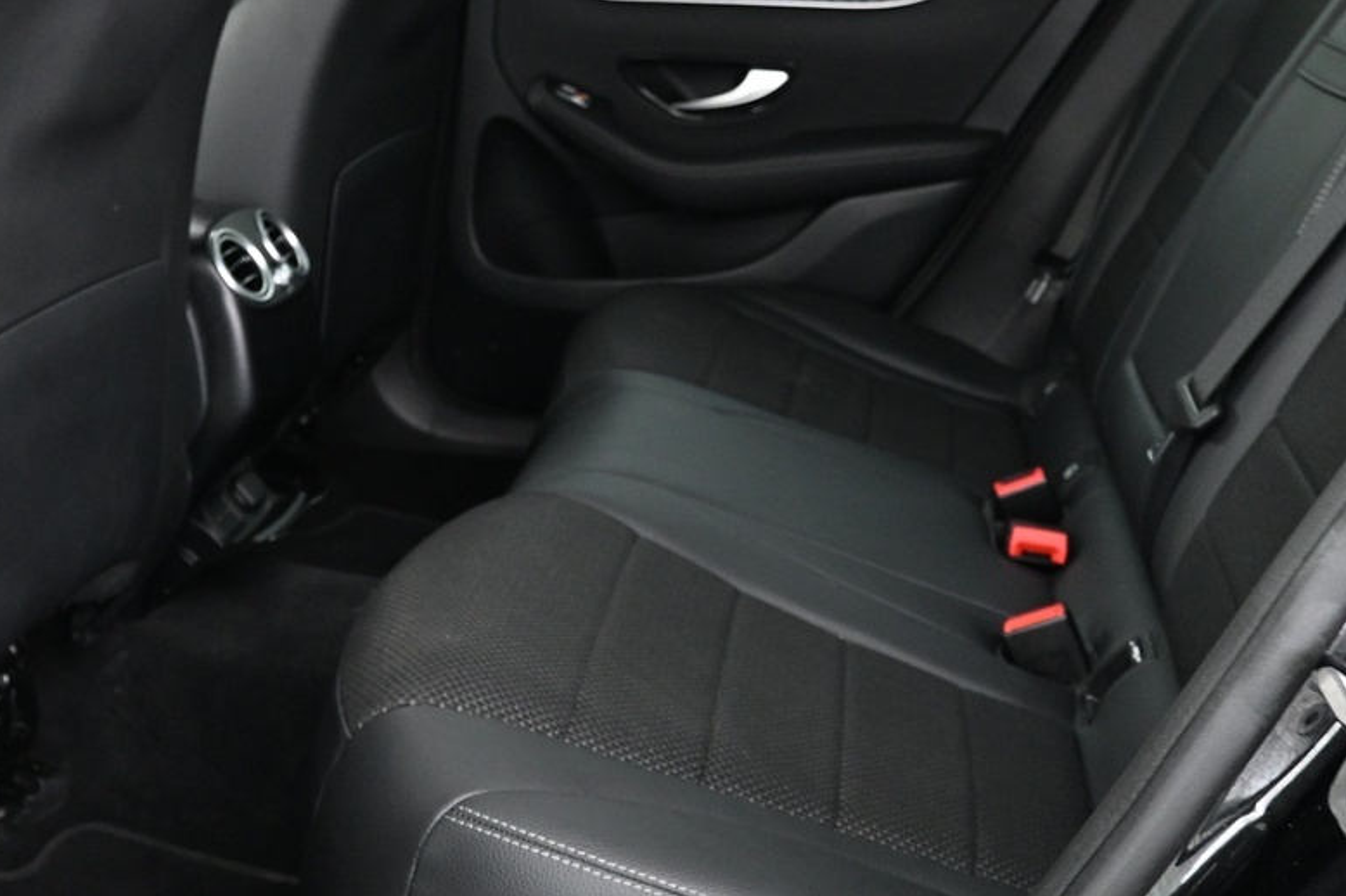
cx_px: 505
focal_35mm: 50
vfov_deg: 26.6
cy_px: 214
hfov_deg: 39.4
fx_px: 1869
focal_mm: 16
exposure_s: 1/6
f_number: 3.5
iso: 1600
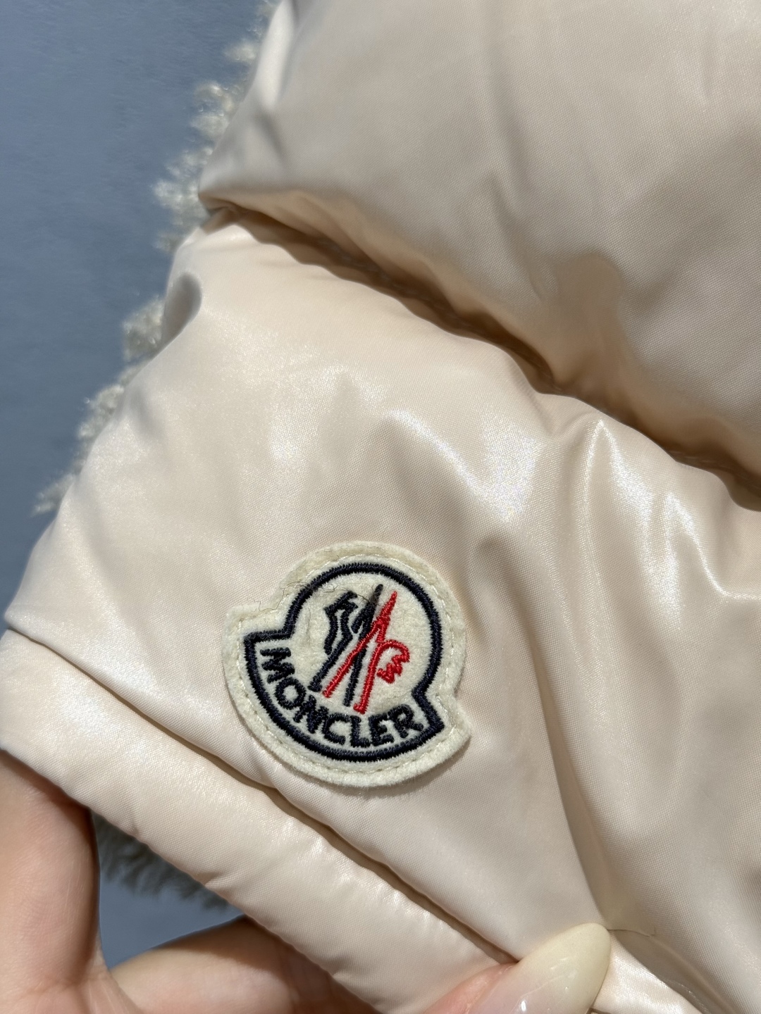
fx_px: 1407
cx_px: 380
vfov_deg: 39.7
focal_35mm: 48
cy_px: 507
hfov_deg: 30.3
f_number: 1.78
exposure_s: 1/343
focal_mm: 6.76
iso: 64
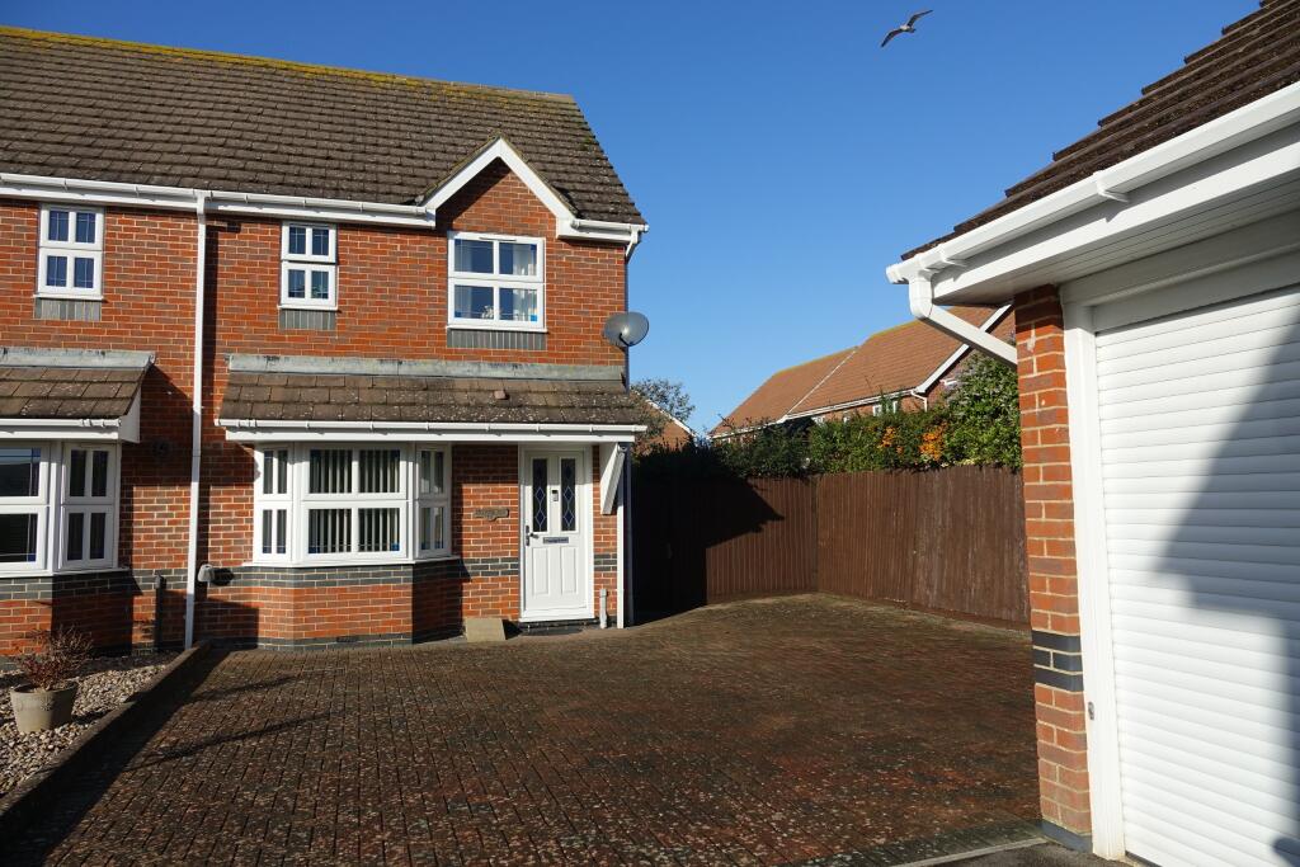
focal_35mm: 24
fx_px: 867
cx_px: 650
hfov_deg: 73.7
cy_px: 434
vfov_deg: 53.1
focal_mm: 8.8
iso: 100
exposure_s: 1/1000
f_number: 4
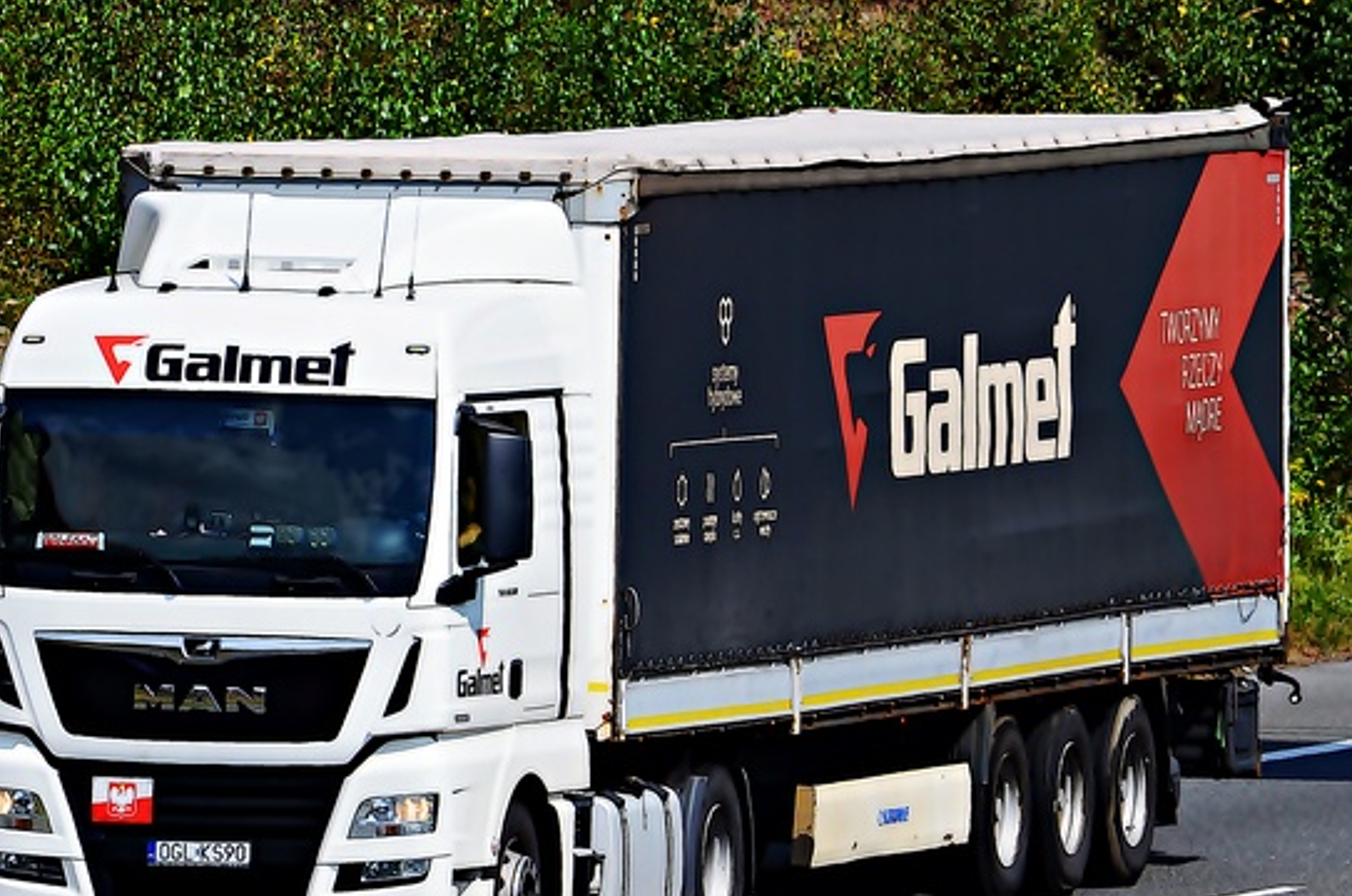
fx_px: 24855
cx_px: 483
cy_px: 463
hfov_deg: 3.1
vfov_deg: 2.1
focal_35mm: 663
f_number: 9
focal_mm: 300
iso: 200
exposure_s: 1/800
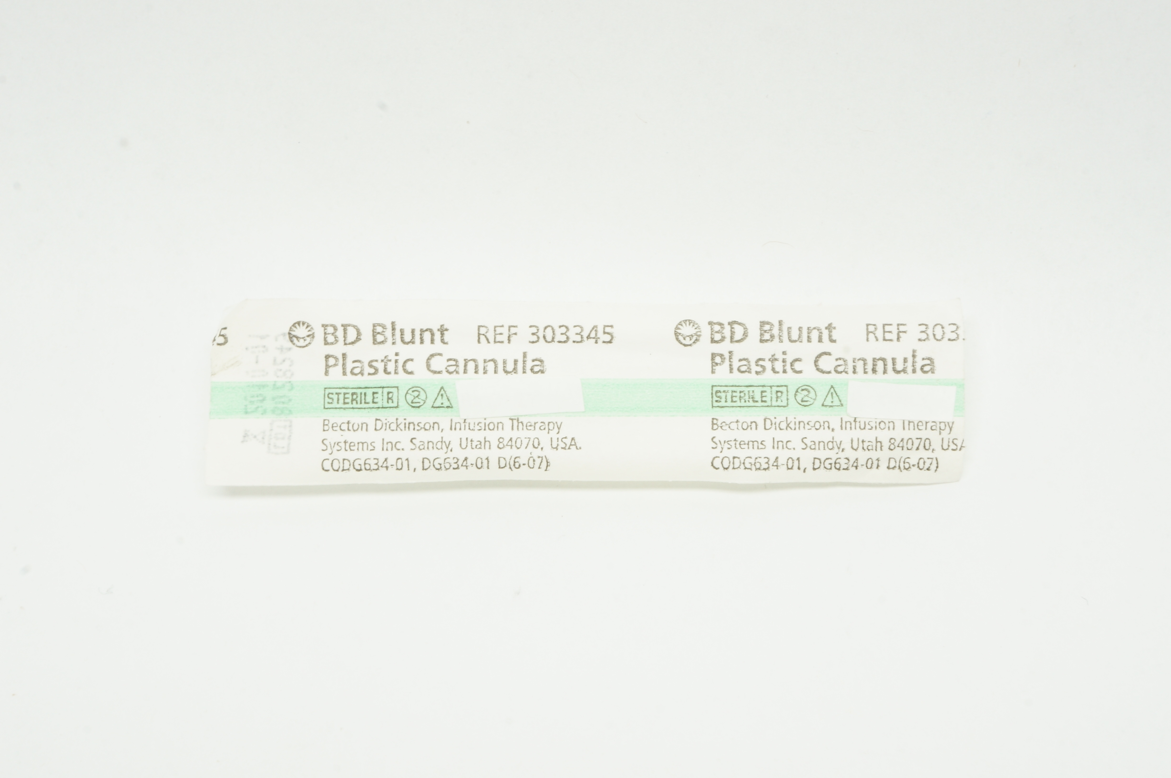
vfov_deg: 18.5
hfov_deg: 27.6
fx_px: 2388
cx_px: 586
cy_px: 389
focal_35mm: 74
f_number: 20
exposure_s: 1/5
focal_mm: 49
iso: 400
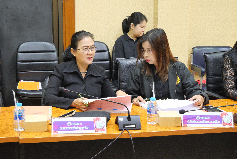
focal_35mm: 62
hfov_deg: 32.4
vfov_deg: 21.9
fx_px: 408
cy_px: 80
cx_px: 118
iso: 3200
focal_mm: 30
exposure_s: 1/20
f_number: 4.9
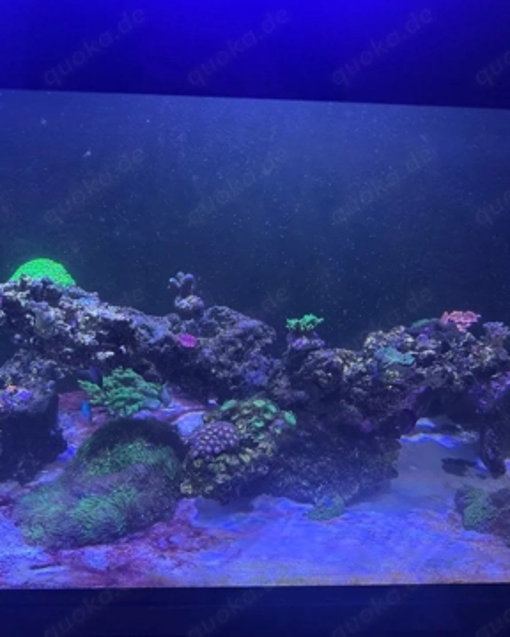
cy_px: 340
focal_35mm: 26
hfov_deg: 54.9
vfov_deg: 66.0
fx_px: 491
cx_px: 259
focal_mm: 6.76
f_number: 1.78
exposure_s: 1/74
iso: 200
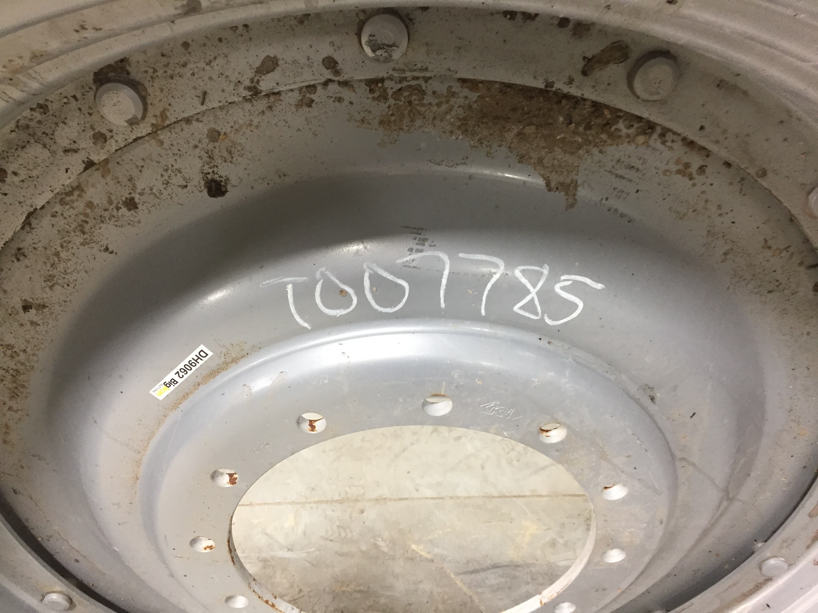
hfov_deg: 61.7
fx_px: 685
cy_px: 306
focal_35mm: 29
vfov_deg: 48.2
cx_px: 409
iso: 100
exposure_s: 1/30
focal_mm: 4.15
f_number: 2.2
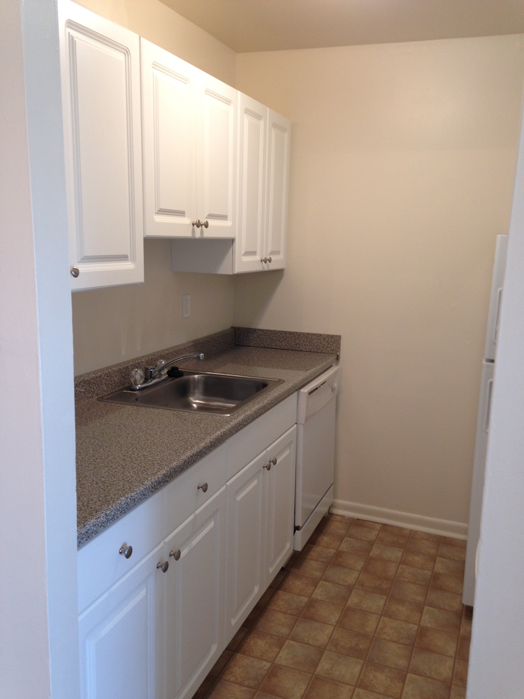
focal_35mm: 33
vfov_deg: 55.4
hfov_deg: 42.9
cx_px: 262
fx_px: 666
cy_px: 350
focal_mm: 4.12
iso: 80
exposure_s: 1/20
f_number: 2.4
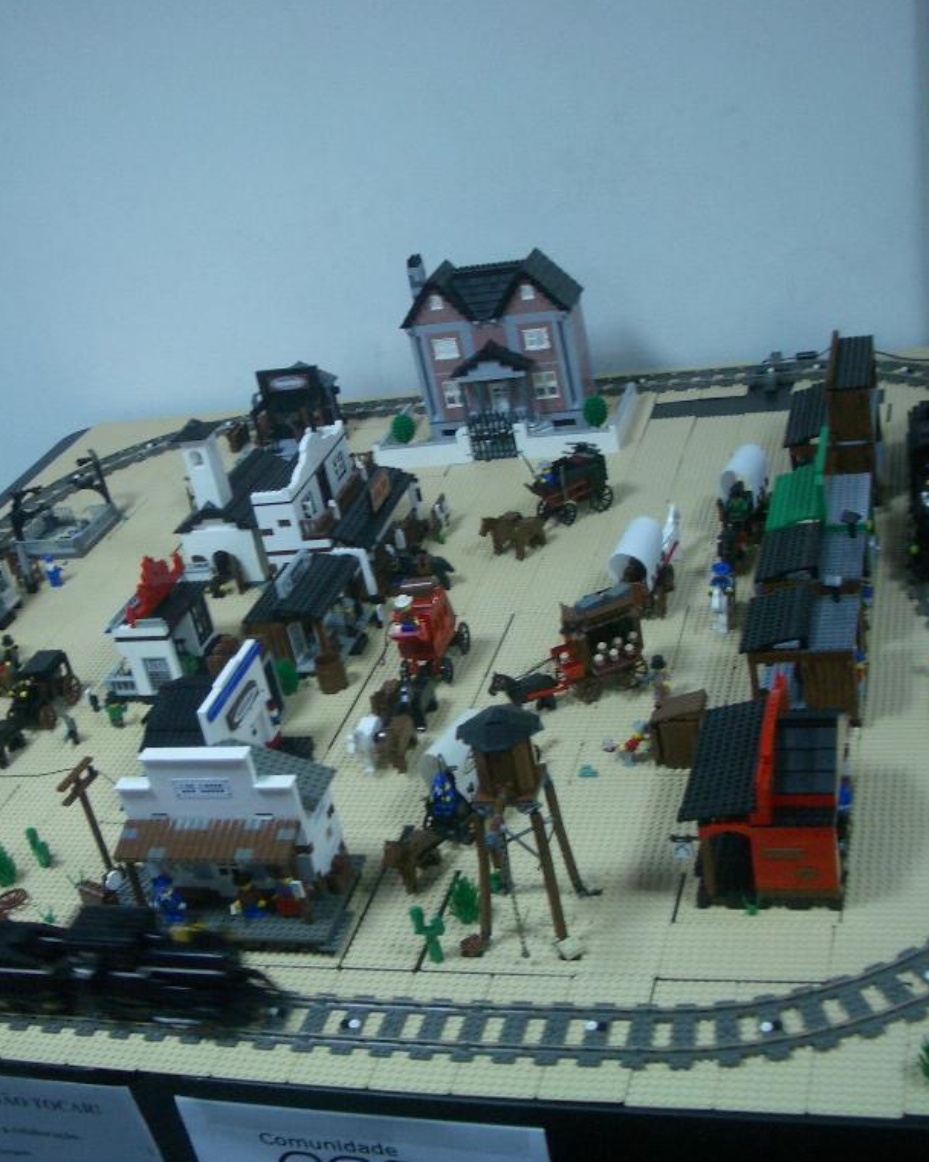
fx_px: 1581
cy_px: 581
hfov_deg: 32.7
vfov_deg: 40.3
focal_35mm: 46
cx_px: 405
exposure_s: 1/20
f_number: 2.6
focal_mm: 5.8
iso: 100
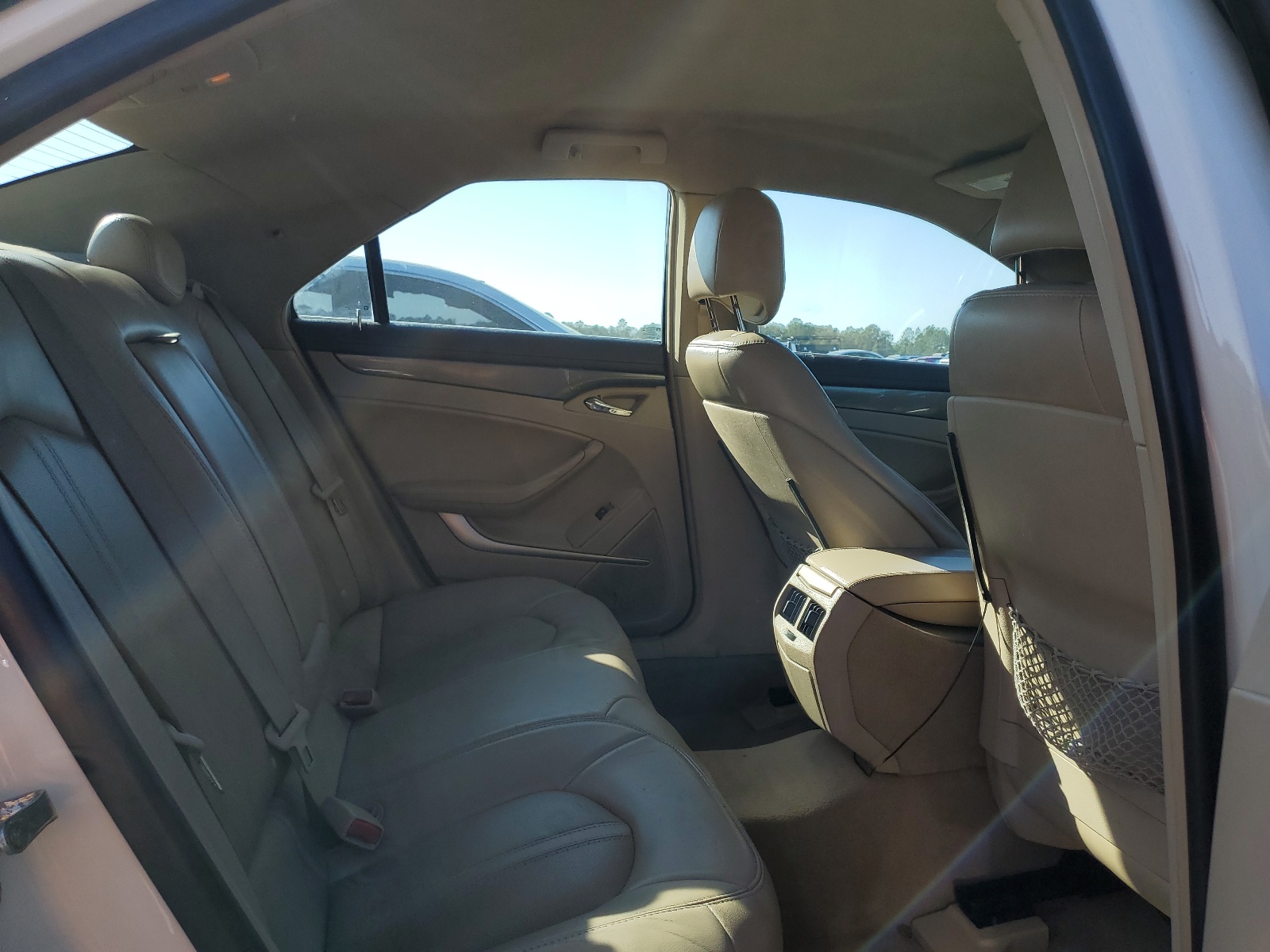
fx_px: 954
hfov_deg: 67.3
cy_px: 476
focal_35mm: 26
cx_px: 635
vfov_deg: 53.1
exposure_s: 1/1667
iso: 50
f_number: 1.5
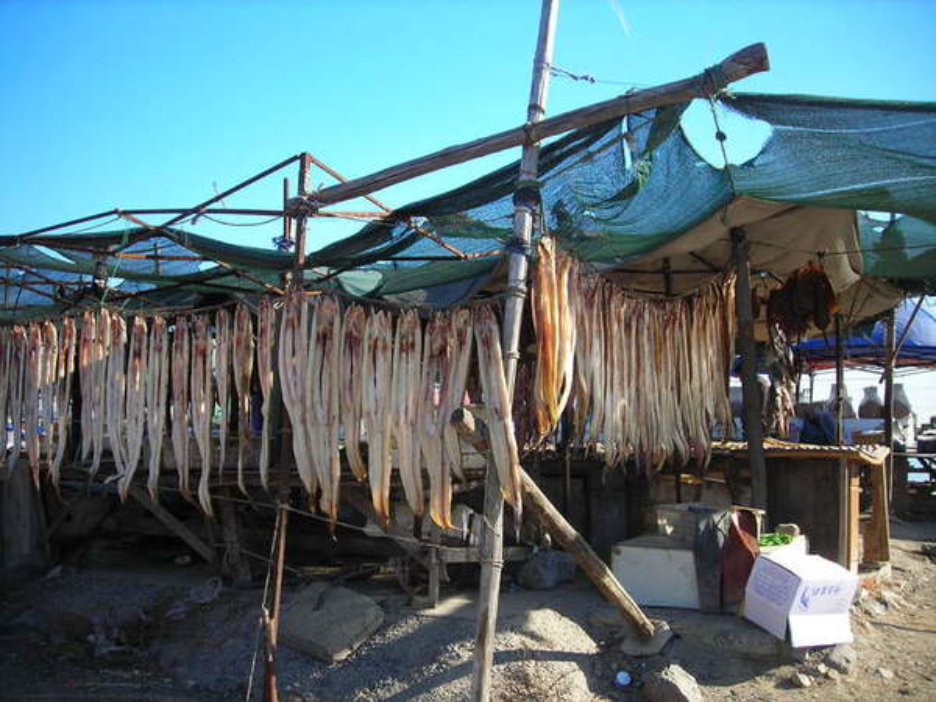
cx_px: 468
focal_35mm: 38
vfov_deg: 37.7
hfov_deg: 49.0
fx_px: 1028
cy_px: 351
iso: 50
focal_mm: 6.3
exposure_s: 1/258
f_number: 3.2
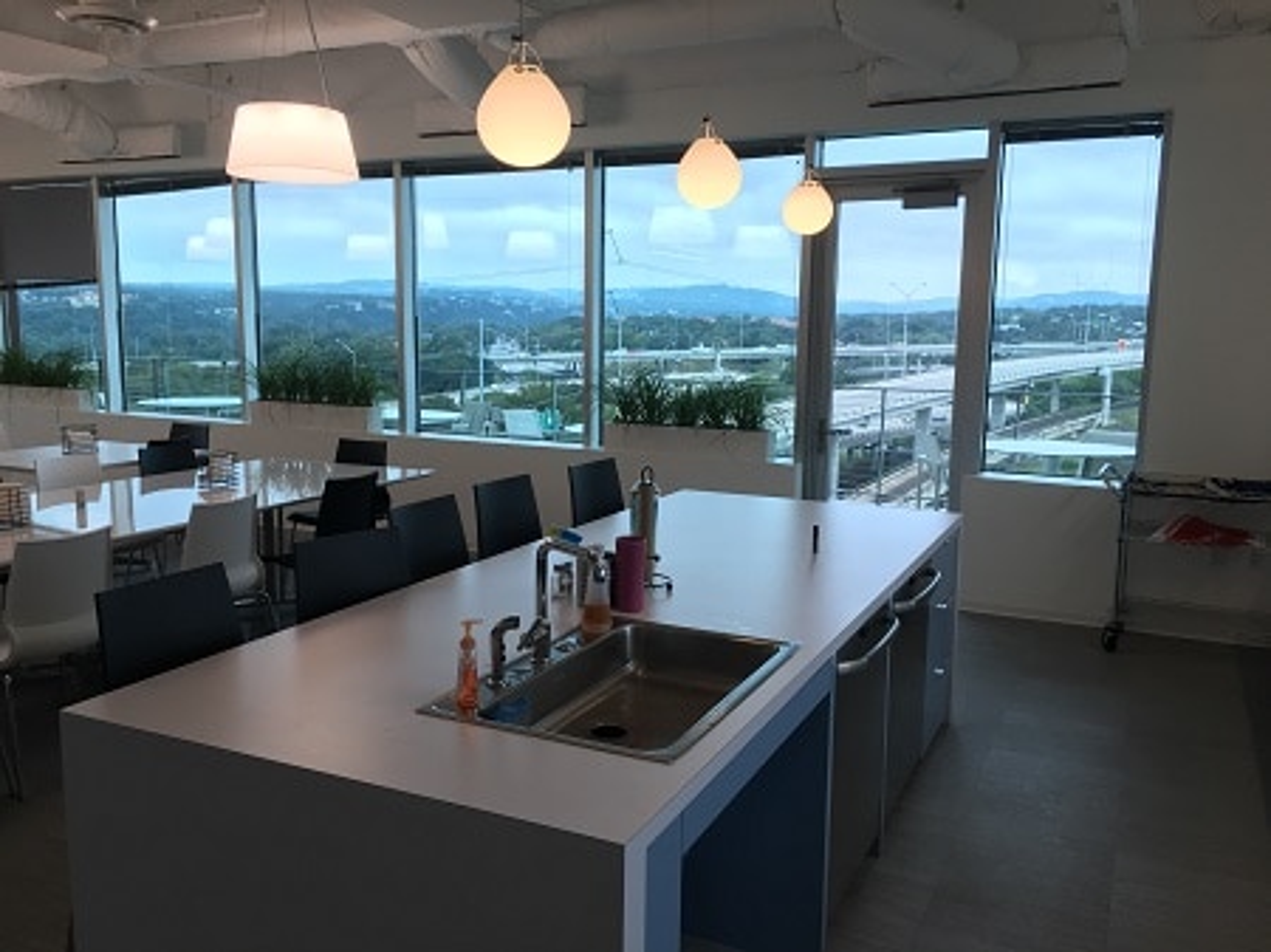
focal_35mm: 29
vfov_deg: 48.2
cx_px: 636
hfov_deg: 61.7
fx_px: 1064
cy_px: 476
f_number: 2.2
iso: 40
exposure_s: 1/120
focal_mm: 4.15
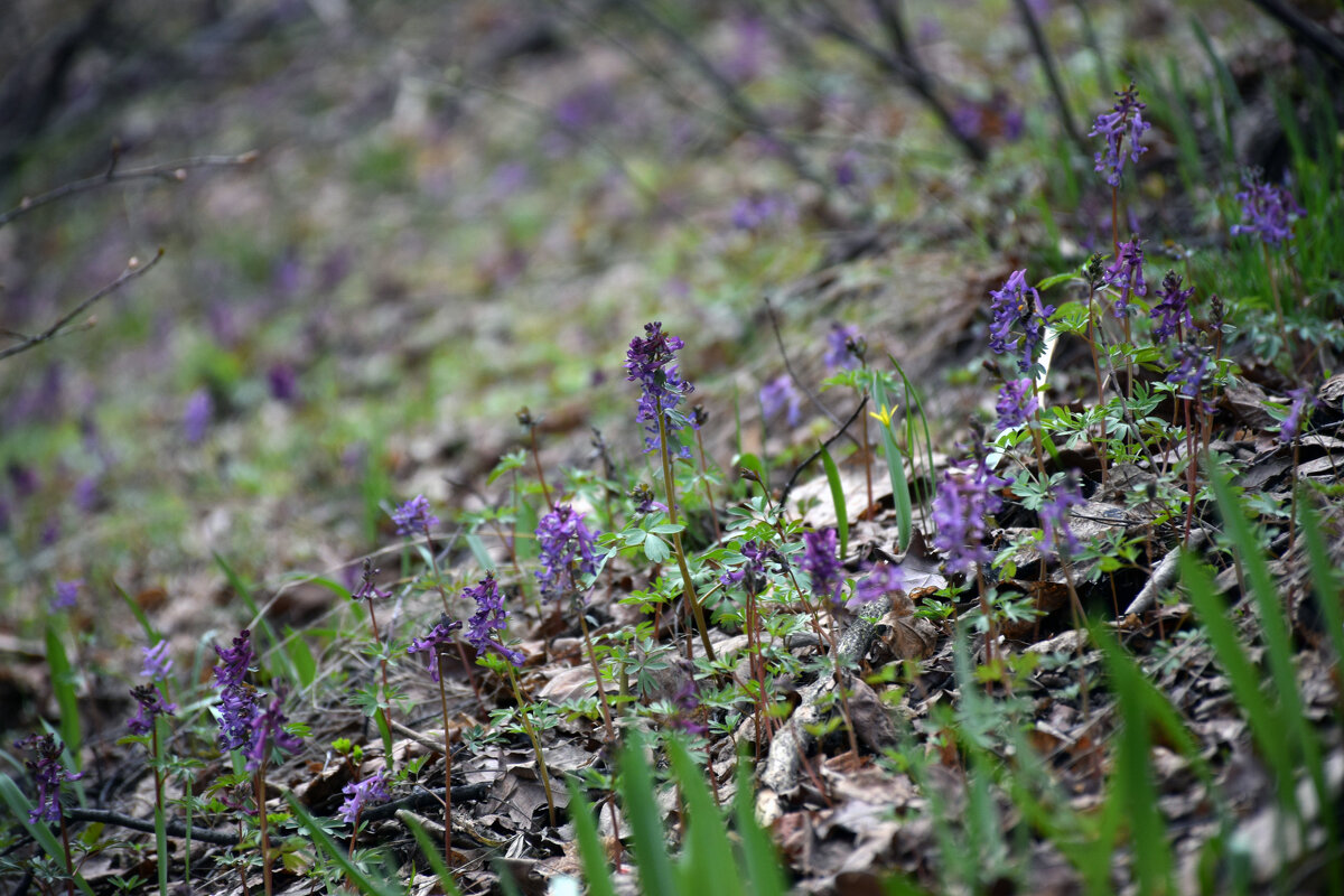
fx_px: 7839
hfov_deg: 9.8
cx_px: 672
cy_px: 448
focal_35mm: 210
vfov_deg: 6.5
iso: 450
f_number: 5.6
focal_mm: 140
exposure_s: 1/250
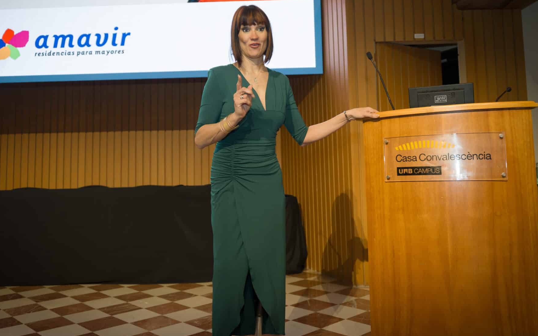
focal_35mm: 33
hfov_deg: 58.1
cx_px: 259
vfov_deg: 38.2
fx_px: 484
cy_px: 137
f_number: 2.8
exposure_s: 1/160
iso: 640
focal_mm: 28
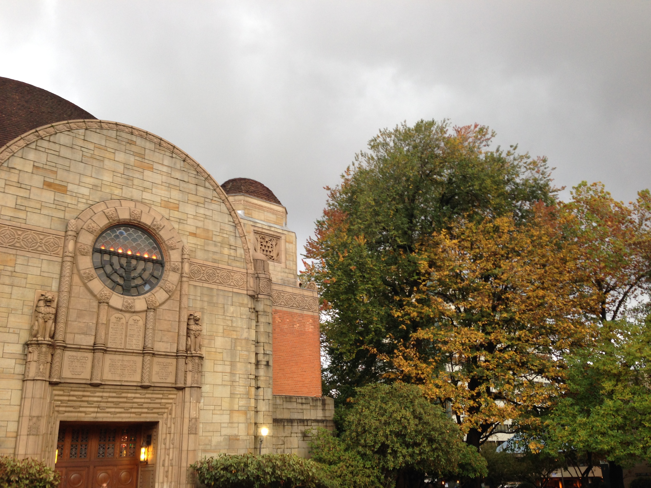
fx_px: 621
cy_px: 244
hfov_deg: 55.4
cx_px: 326
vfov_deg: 42.9
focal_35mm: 33
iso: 50
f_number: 2.4
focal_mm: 4.12
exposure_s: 1/24
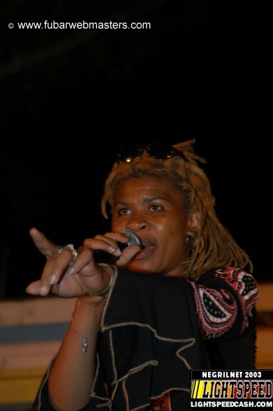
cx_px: 136
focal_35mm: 128
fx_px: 1453
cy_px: 206
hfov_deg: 10.7
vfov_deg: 16.1
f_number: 5
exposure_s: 1/60
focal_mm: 85
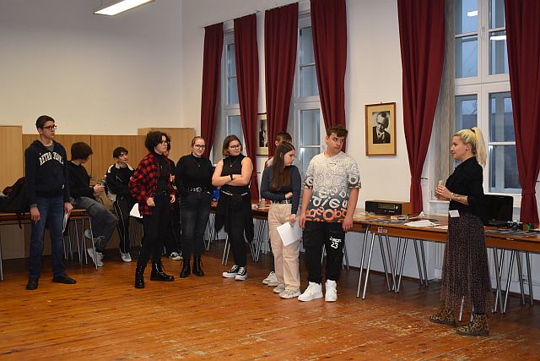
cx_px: 270
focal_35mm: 44
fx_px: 653
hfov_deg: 45.0
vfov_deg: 30.9
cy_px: 180
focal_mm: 29
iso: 900
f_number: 4.2
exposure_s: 1/125
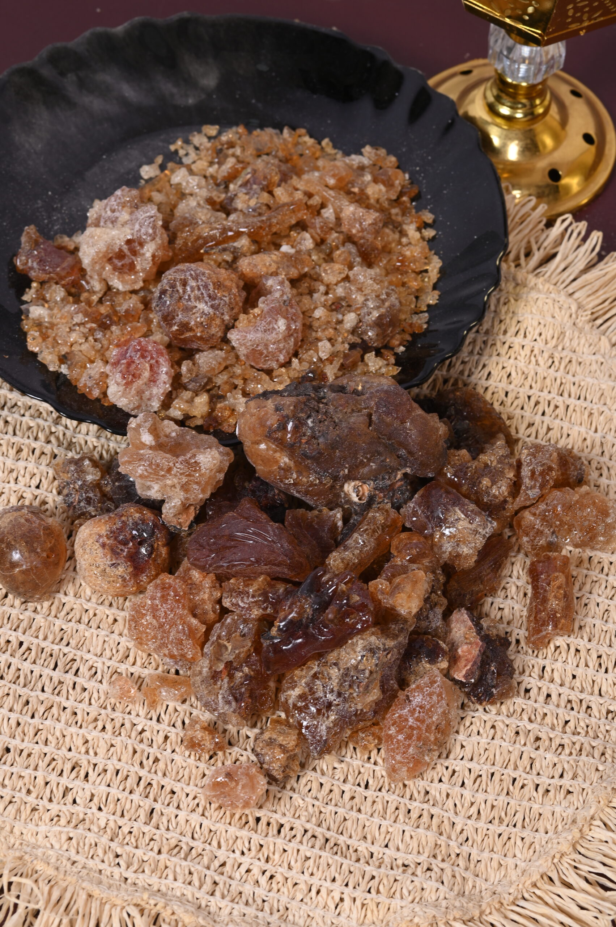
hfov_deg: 13.0
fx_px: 2699
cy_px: 464
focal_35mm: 105
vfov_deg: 19.5
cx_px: 308
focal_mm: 105
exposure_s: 1/125
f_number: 16
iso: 200
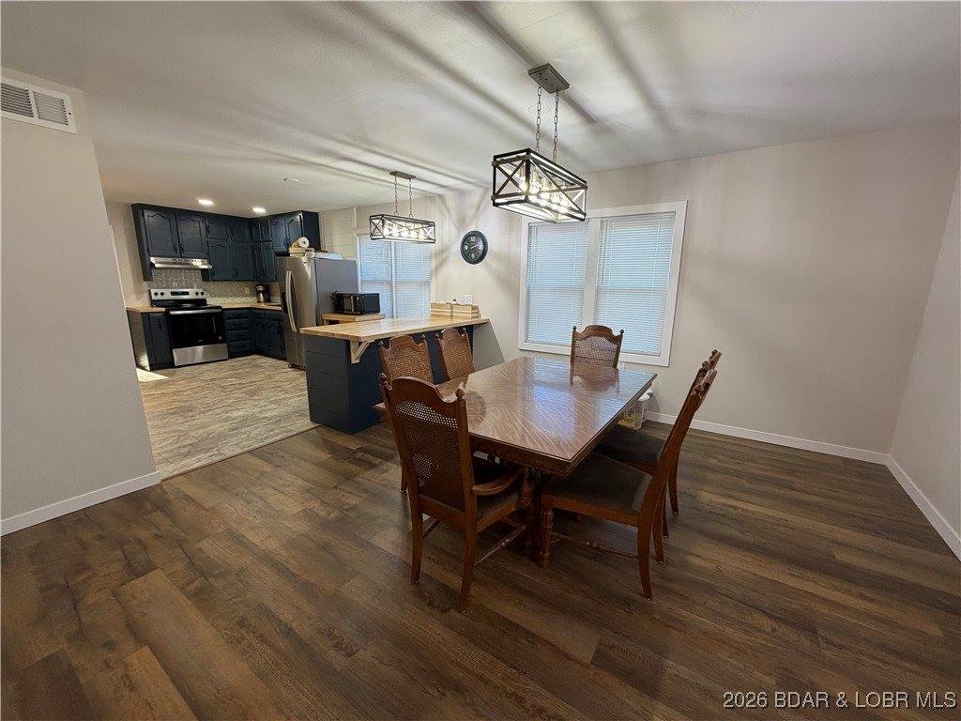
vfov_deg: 85.7
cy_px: 360
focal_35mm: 14
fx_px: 389
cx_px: 480
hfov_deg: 102.1
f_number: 2.2
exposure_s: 1/60
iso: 160
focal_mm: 2.22
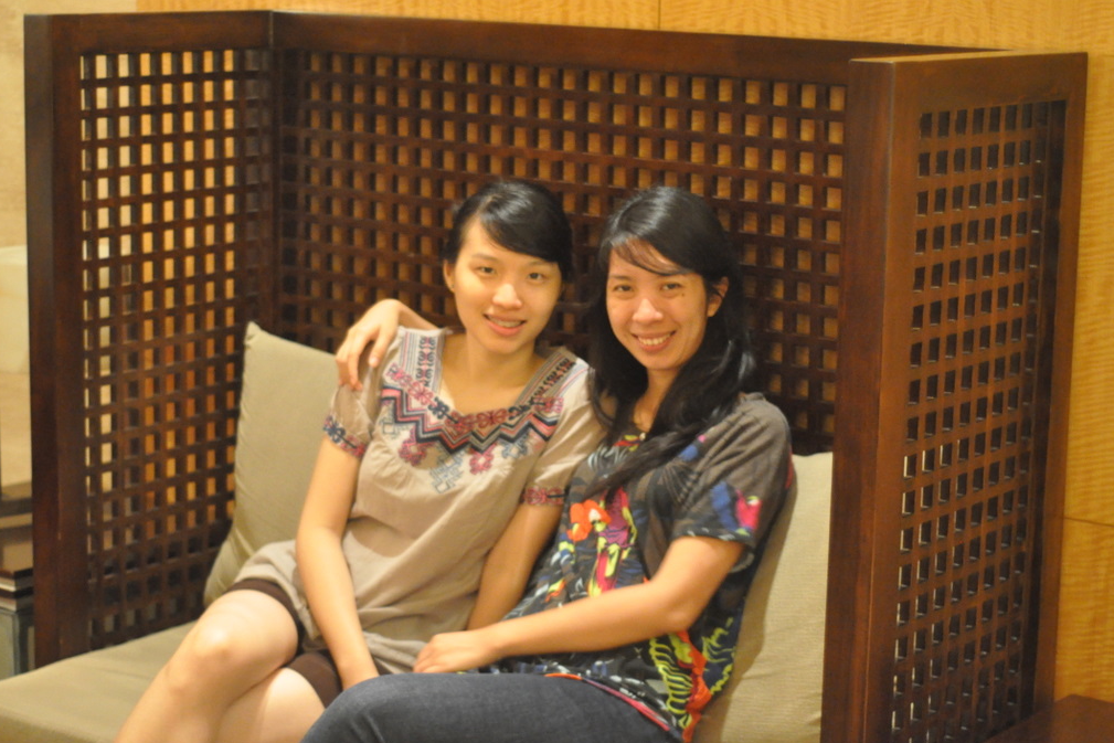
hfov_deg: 26.6
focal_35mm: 76
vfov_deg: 18.0
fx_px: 2352
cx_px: 551
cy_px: 374
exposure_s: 1/15
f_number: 2
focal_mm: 50
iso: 3200
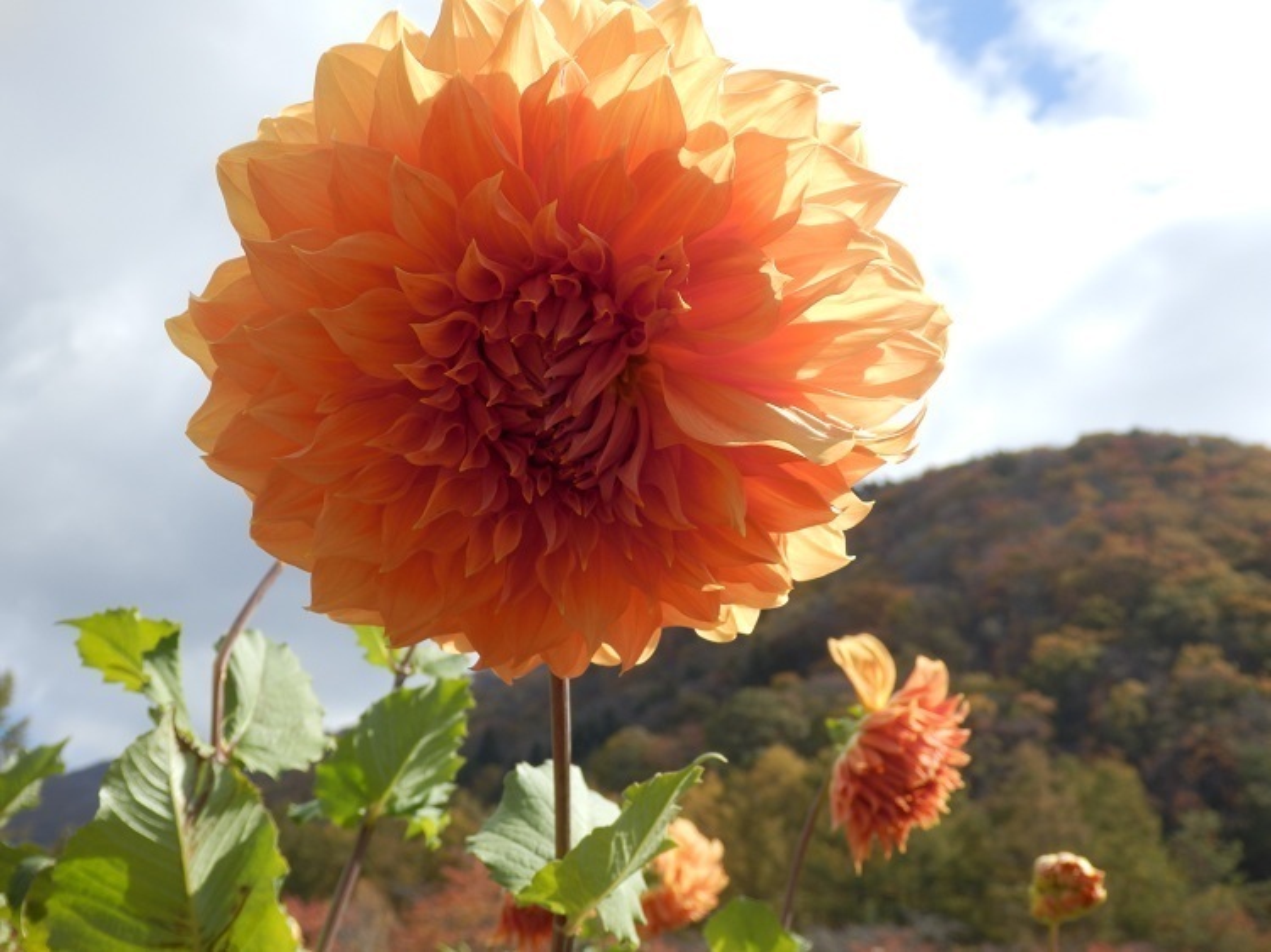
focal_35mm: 45
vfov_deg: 32.2
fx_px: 1652
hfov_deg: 42.1
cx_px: 636
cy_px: 476
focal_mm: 8
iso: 80
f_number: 3.8
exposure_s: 1/500
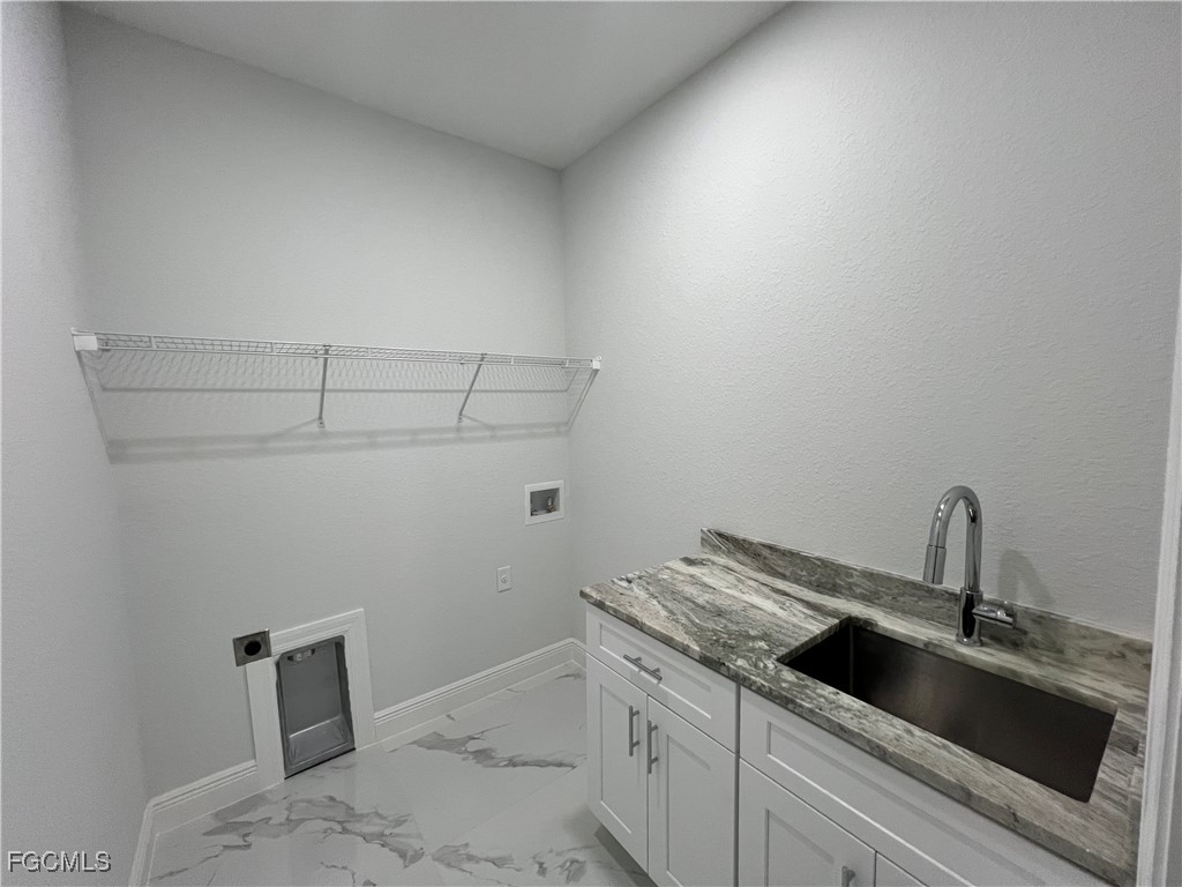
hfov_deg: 106.2
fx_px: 444
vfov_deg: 89.9
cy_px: 444
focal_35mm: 13
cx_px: 591
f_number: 1.8
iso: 125
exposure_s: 1/120
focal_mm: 1.57
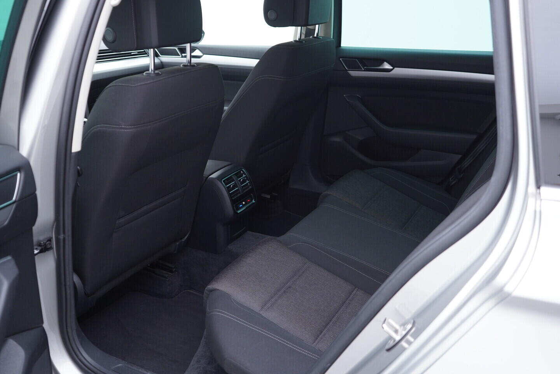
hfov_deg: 53.1
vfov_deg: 36.9
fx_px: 560
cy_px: 187
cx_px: 280
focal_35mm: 36
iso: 250
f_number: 2.8
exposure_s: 1/40
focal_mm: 24
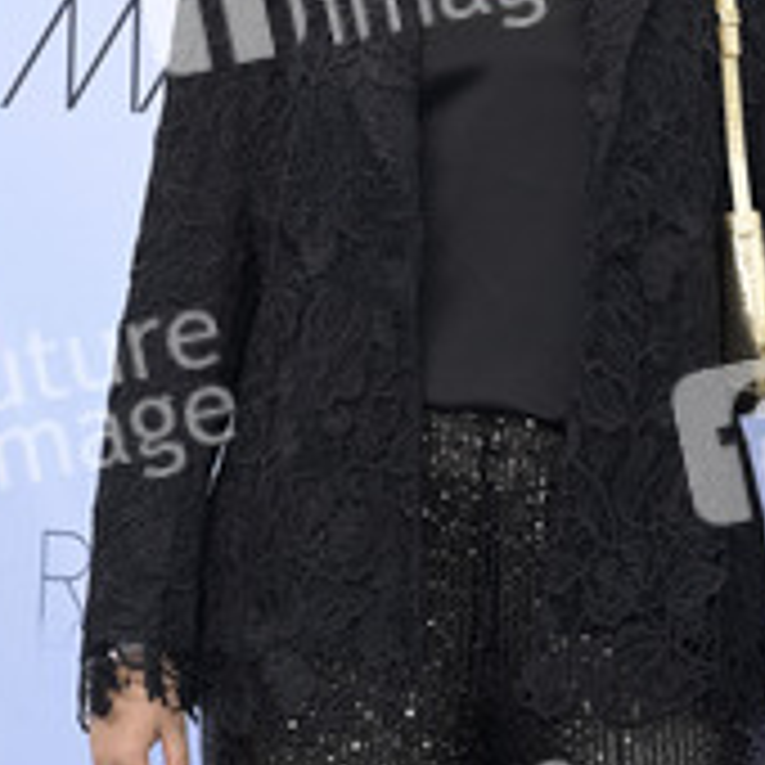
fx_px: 3900
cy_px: 194
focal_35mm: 156
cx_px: 495
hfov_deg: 11.2
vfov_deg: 11.2
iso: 250
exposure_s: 1/200
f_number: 6.3
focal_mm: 78
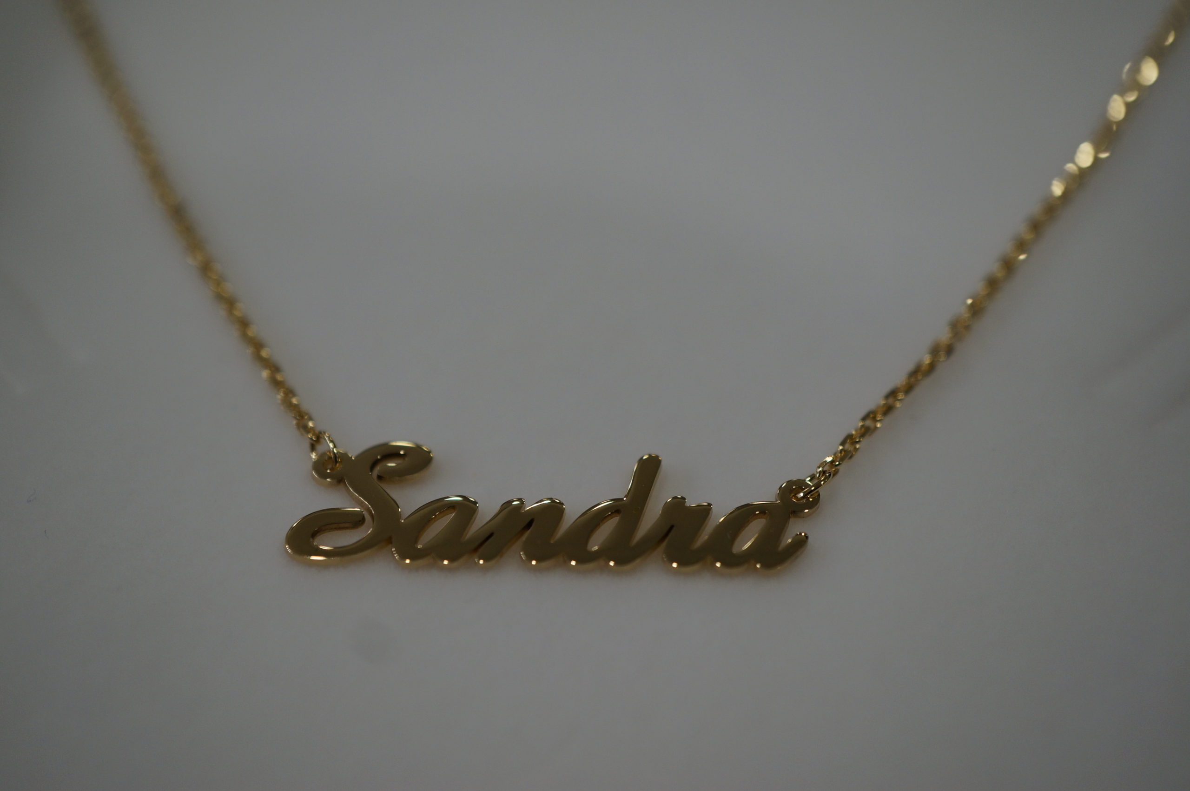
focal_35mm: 45
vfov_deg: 29.8
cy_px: 396
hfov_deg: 43.6
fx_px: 1486
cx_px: 595
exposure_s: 1/160
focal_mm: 30
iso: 320
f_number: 4
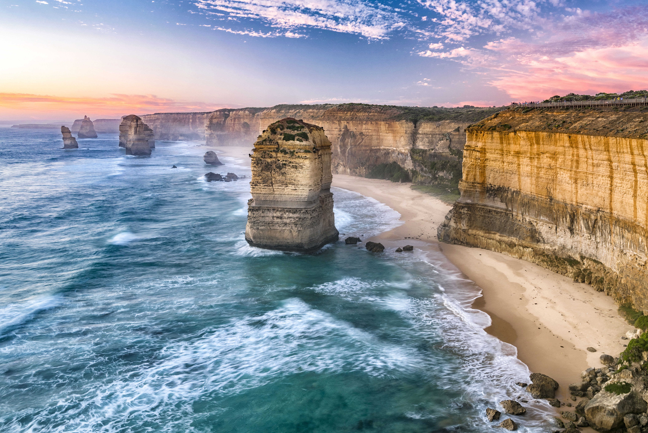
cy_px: 188
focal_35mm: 28
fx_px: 504
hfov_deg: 65.5
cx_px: 331
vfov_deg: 46.3
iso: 64
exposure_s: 1
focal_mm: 24
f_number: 11
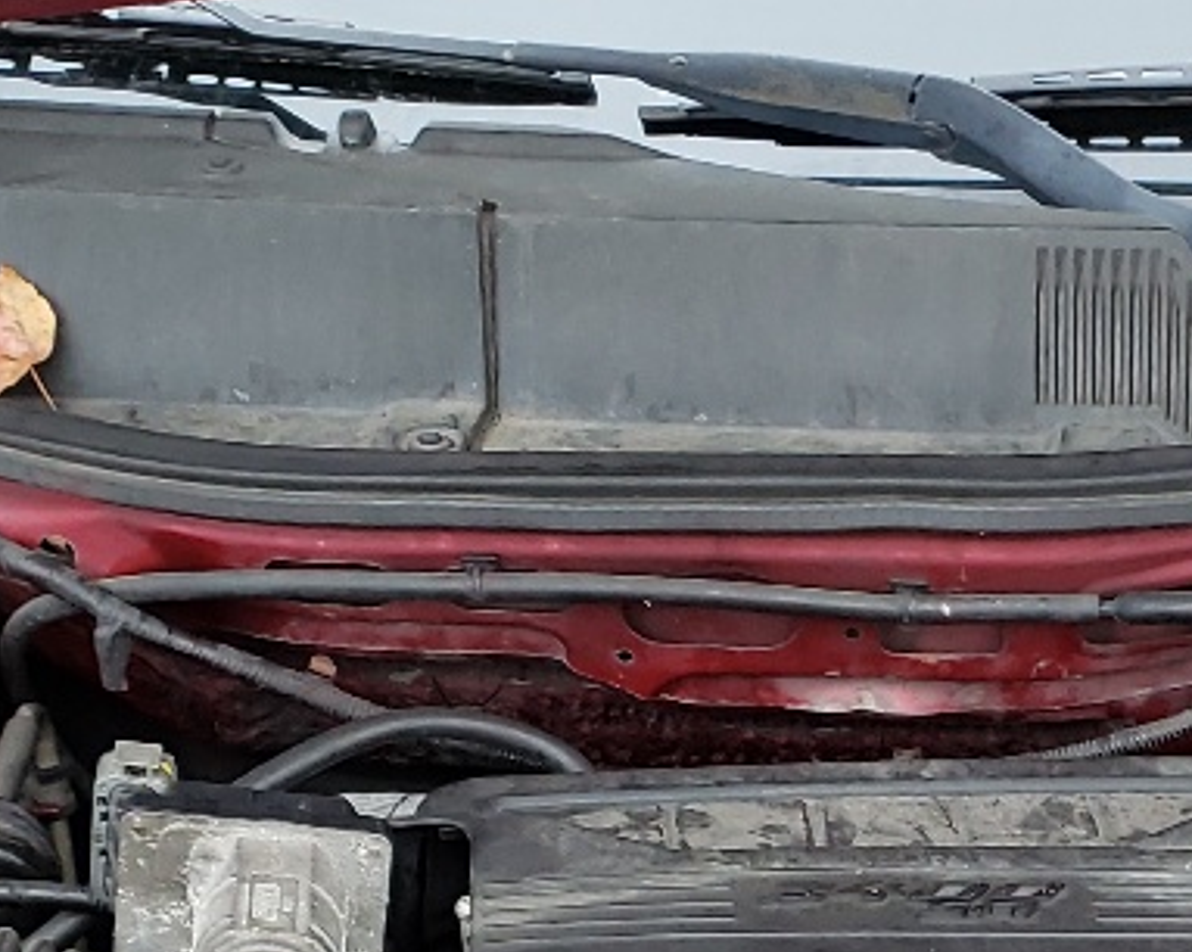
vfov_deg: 14.1
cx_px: 1086
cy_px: 1117
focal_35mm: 106
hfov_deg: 17.8
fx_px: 3738
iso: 61
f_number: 1.5
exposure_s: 1/120
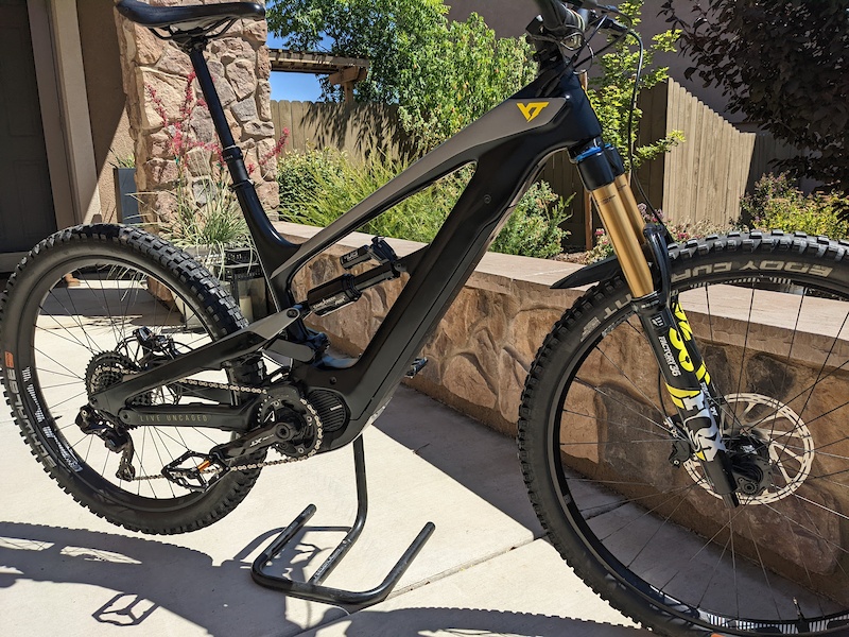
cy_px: 318
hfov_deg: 65.3
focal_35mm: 27
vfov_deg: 51.4
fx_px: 662
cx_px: 424
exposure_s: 1/4695
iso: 79
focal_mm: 4.38
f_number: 1.73
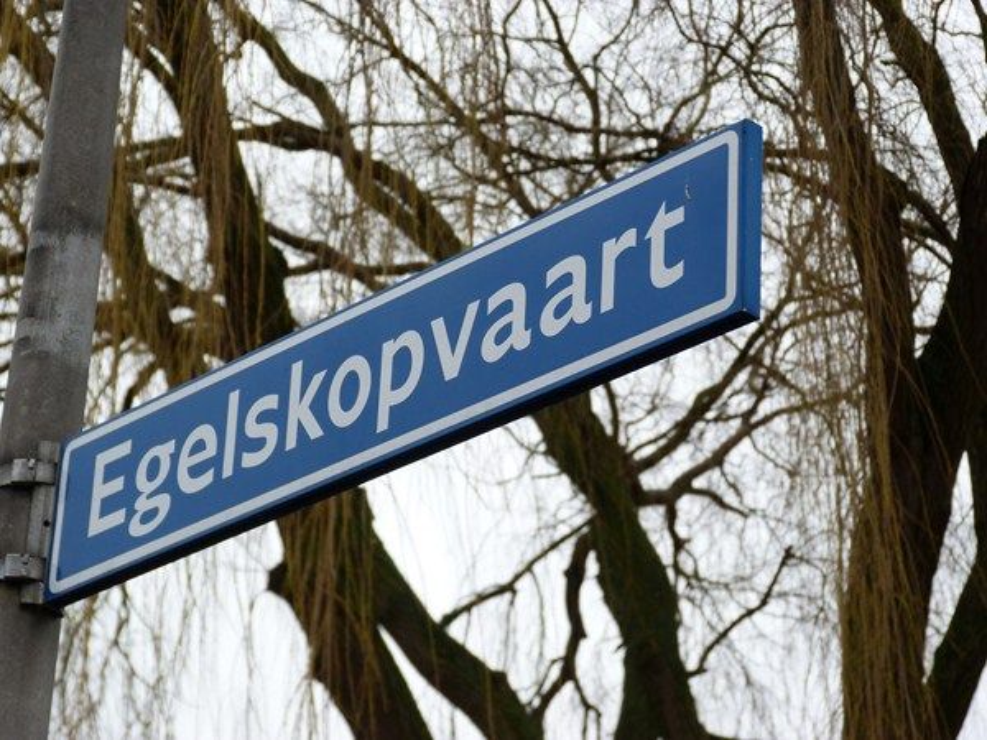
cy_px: 370
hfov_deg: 17.0
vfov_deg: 12.8
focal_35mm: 116
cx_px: 494
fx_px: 3307
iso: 80
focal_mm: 20.8
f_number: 3.5
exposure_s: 1/80
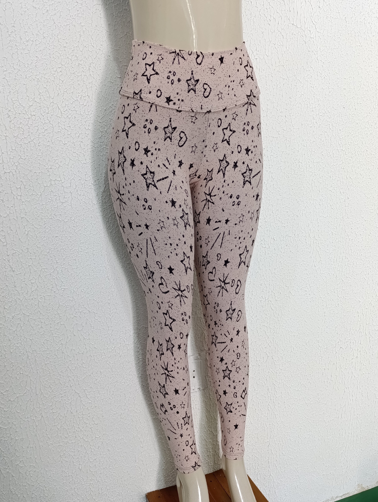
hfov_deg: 59.0
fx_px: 334
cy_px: 251
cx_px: 189
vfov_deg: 73.8
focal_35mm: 23
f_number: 1.6
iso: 640
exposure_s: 1/60
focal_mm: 6.14
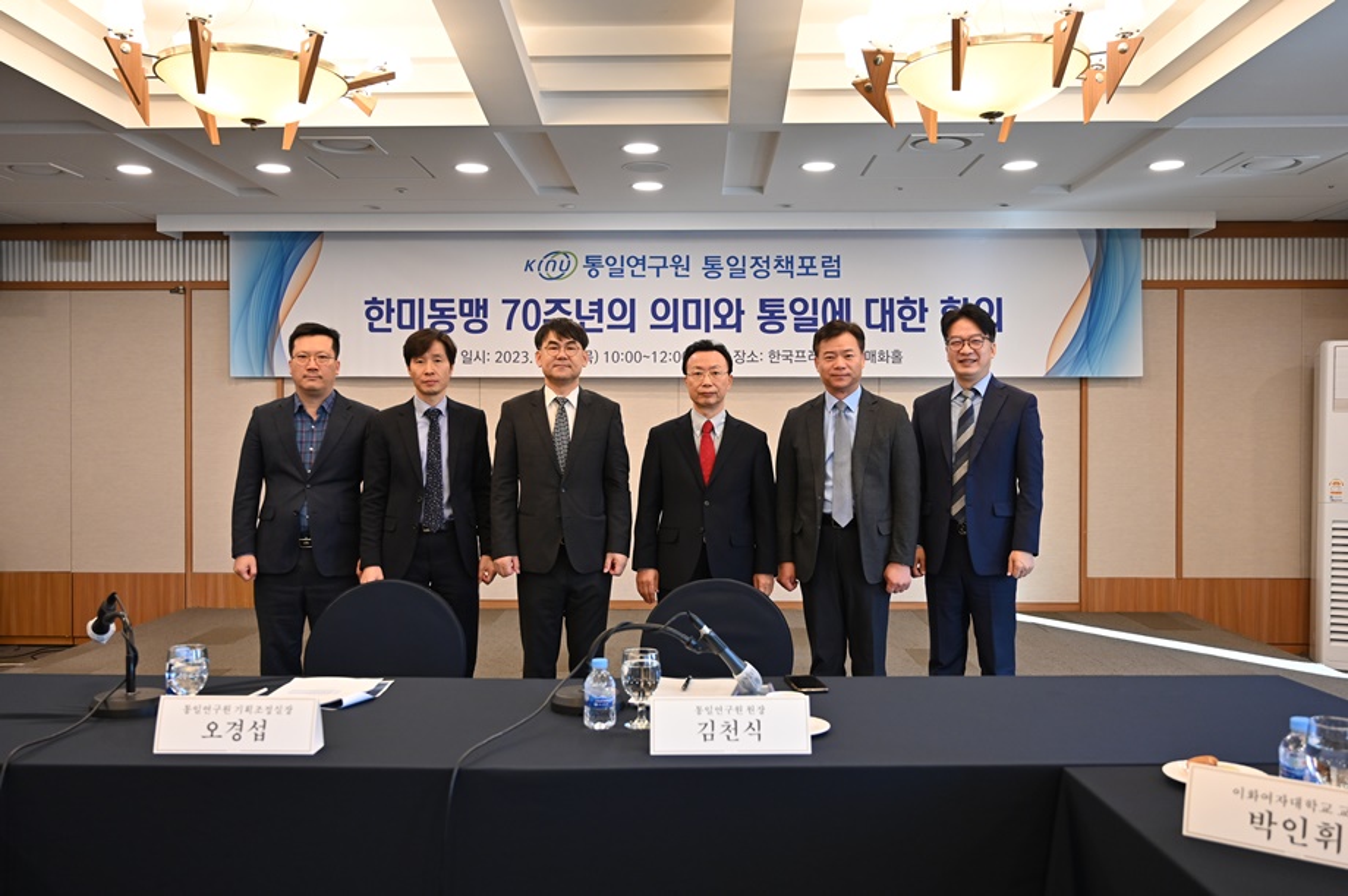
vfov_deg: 41.7
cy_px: 448
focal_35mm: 32
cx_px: 674
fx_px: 1179
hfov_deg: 59.5
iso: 1100
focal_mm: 31.5
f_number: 4
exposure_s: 1/125
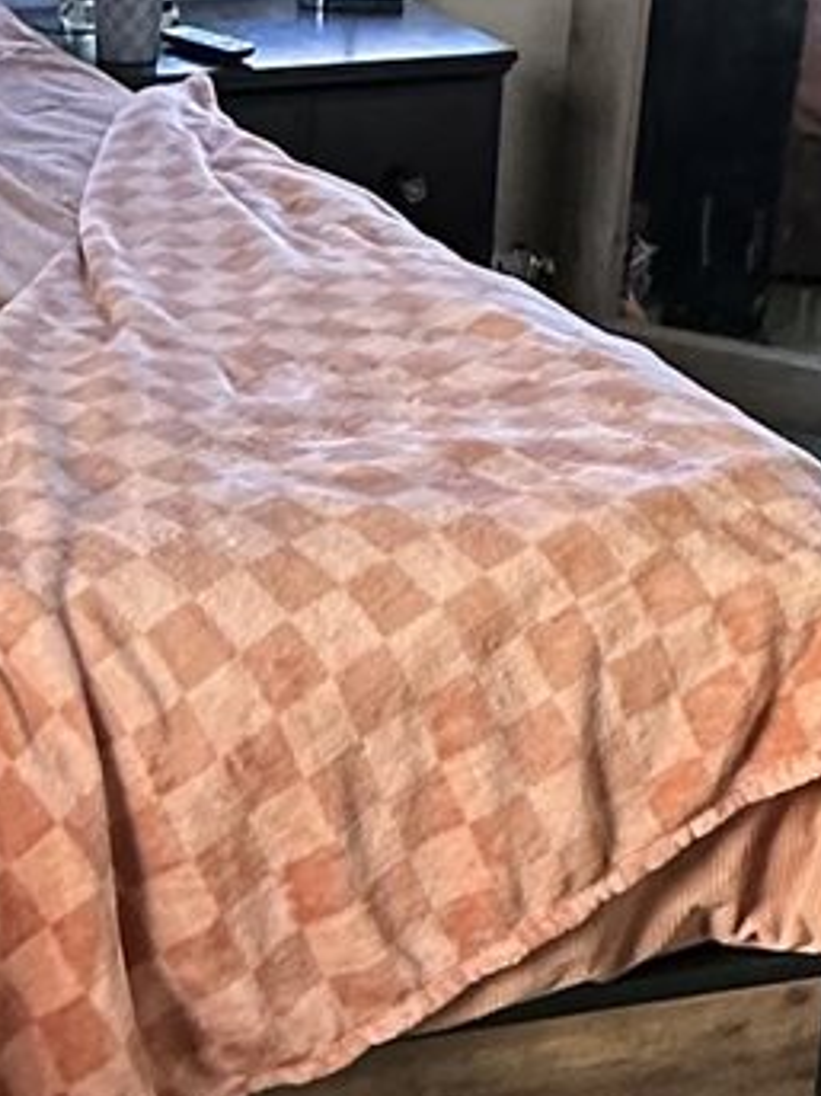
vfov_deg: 20.8
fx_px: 2974
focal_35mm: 94
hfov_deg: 15.3
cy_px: 403
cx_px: -89
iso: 320
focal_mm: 2.22
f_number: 2.2
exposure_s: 1/60
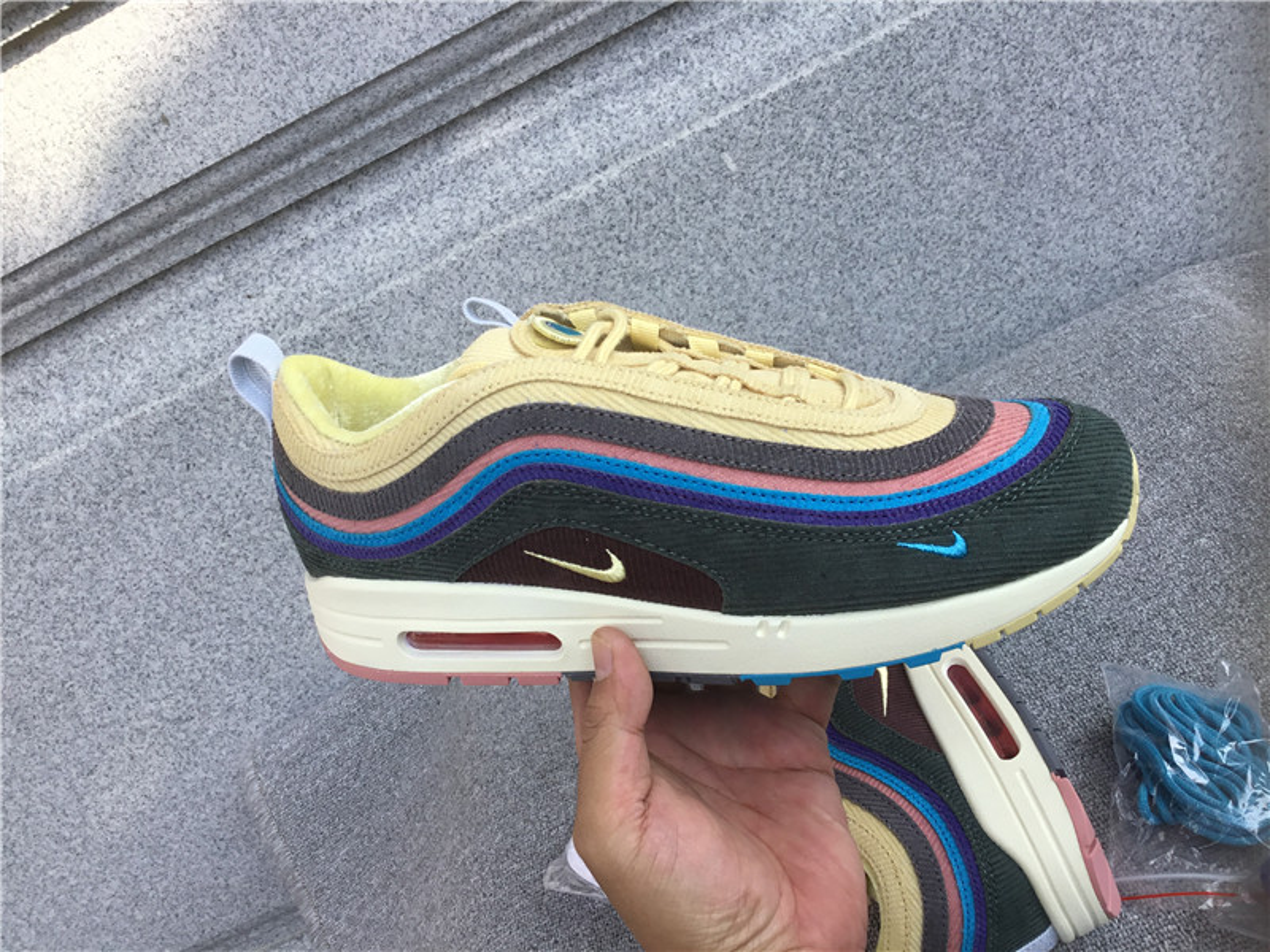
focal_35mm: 31
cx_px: 635
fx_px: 1137
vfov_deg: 45.4
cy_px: 476
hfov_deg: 58.4
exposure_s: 1/370
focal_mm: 3.3
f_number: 2.4
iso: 25
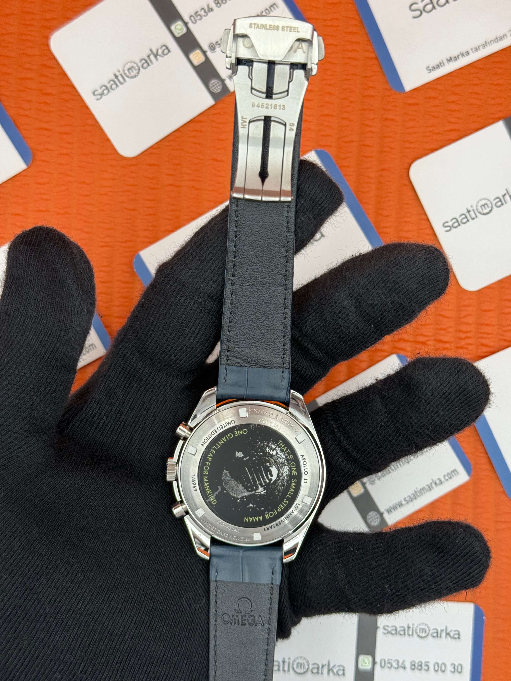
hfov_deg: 30.3
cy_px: 340
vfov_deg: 39.7
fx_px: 945
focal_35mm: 48
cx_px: 256
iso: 64
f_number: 1.78
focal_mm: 6.76
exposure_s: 1/121
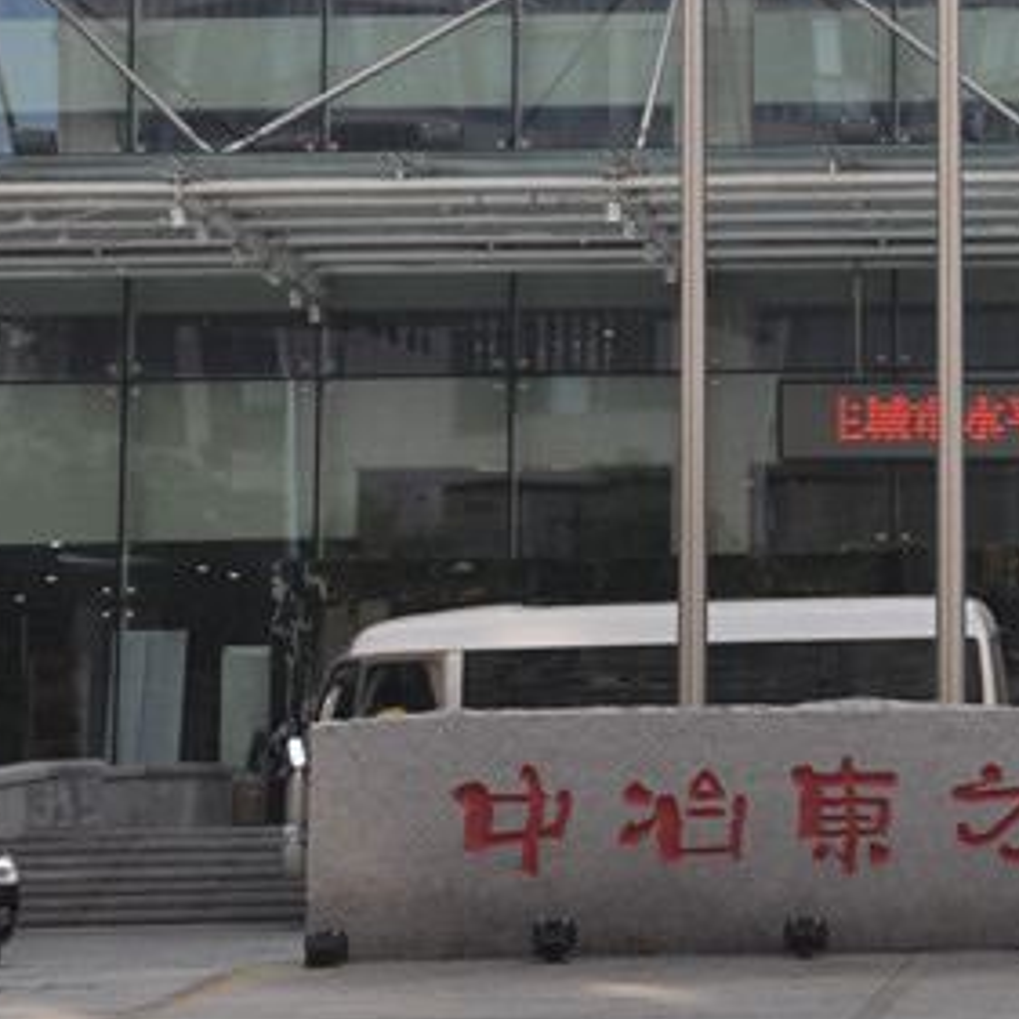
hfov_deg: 10.1
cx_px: 1226
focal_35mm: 171
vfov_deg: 10.2
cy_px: 45
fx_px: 5695
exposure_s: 1/200
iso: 200
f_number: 10
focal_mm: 42
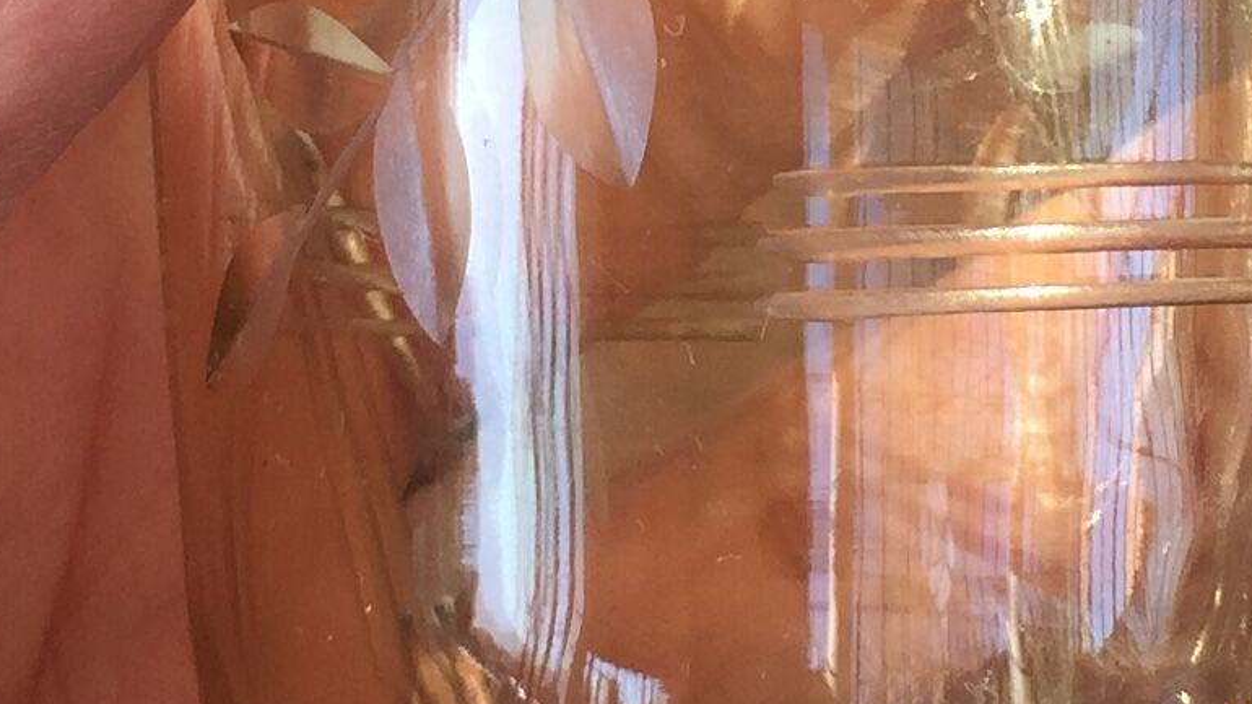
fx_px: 4448
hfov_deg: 16.0
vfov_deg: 8.9
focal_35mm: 134
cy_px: -164
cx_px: 795
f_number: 2.2
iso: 32
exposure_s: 1/103
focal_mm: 4.15
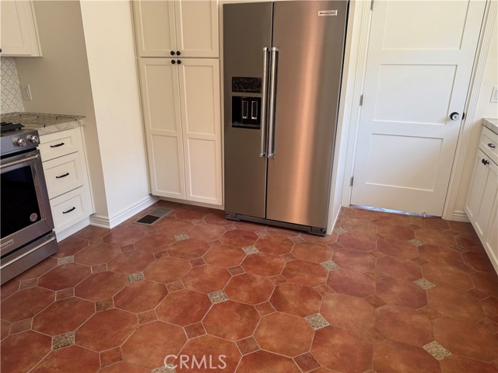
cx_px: 249
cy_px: 186
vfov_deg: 56.8
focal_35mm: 24
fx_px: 345
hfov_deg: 71.6
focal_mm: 6.76
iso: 200
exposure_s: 1/121
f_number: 1.78
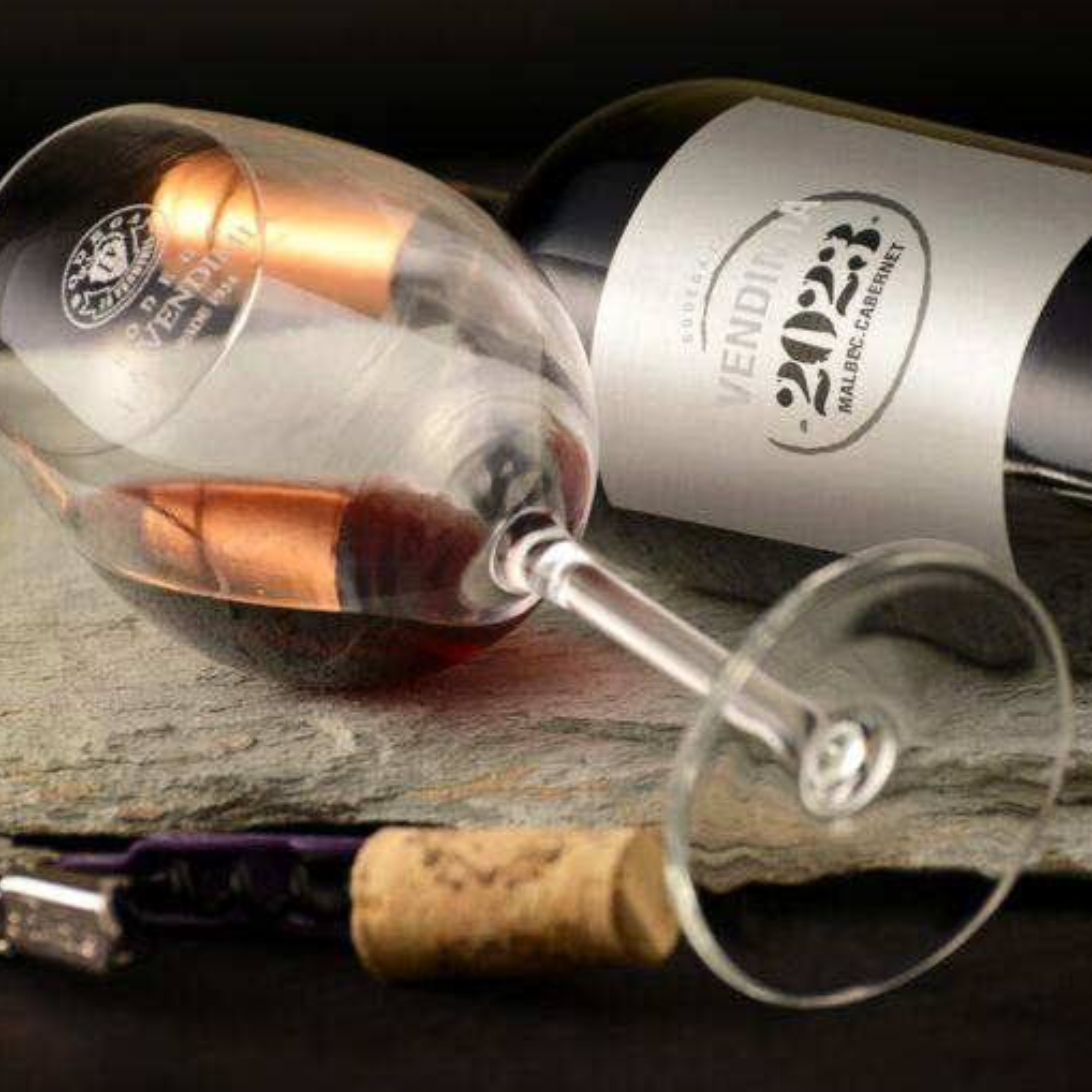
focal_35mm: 231
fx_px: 8244
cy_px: 544
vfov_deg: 7.6
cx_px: 644
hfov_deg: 7.6
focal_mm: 180
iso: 640
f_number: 9
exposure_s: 1/6
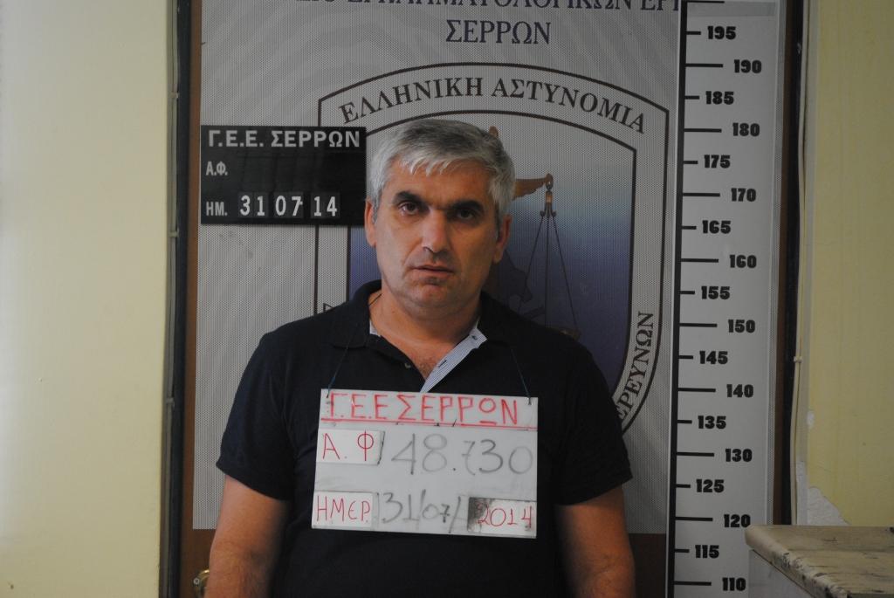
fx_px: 1715
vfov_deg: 19.8
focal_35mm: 69
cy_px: 299
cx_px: 447
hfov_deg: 29.2
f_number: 4.5
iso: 720
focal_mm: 46
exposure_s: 1/30
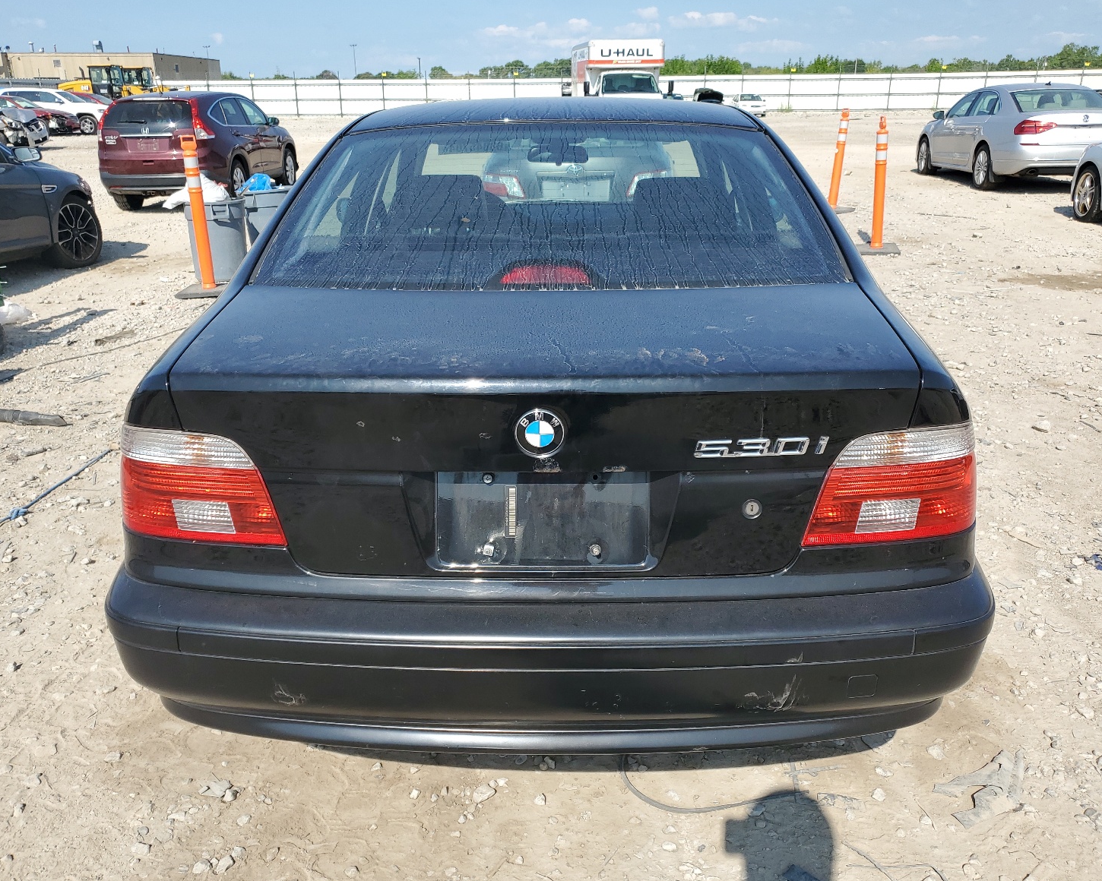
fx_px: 913
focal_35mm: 28
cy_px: 446
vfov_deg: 51.5
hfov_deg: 62.2
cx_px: 556
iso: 50
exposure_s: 1/2500
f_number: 1.5
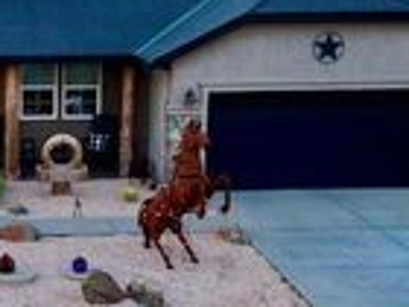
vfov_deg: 17.2
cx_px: -6
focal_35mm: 86
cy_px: 186
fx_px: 1016
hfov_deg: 21.9
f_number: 1.7
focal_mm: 6.72
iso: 100
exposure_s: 1/80
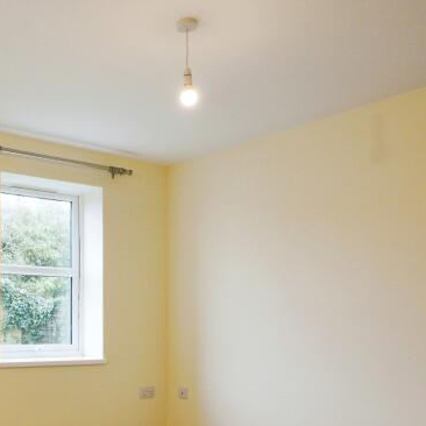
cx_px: 44
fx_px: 529
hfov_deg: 40.6
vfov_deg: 42.6
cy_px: 314
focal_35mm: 38
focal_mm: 16
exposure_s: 1/40
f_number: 9
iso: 1250
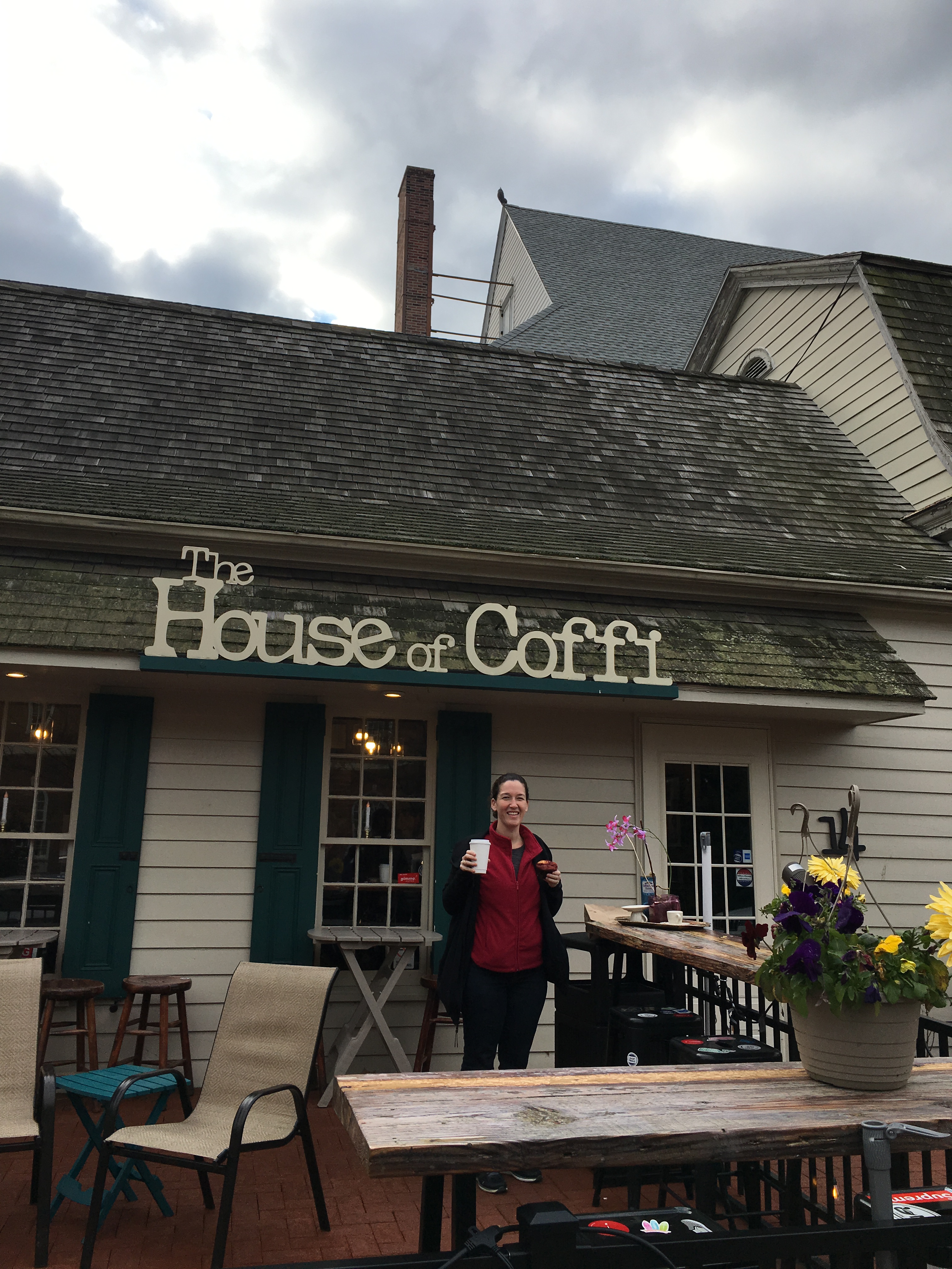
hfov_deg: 48.2
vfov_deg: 61.7
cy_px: 634
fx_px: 1063
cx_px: 476
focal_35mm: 29
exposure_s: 1/810
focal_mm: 4.15
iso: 25
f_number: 2.2
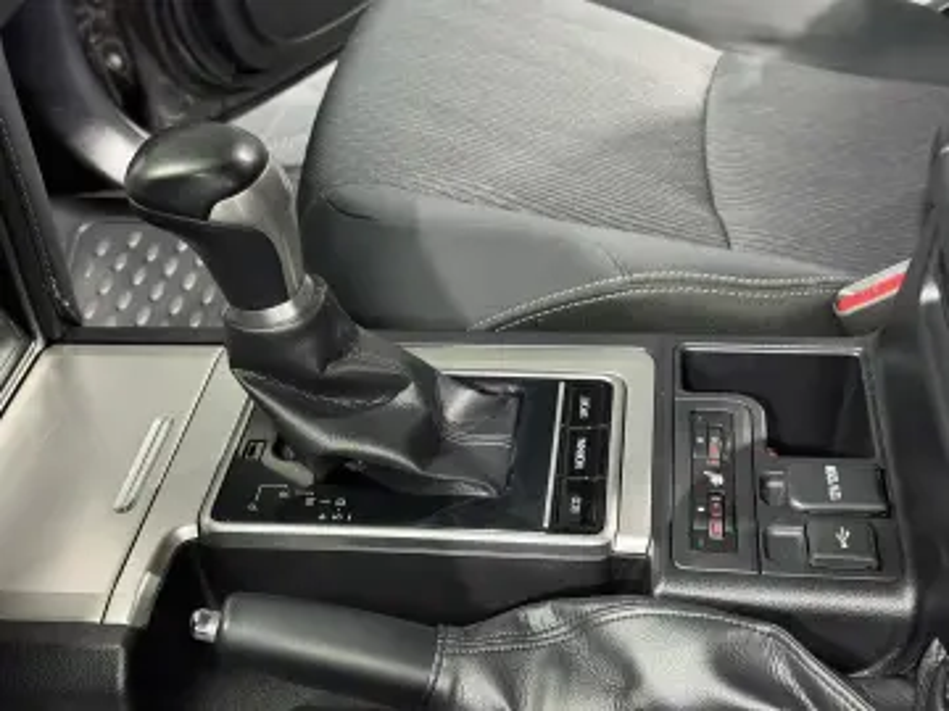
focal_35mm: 48
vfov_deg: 30.3
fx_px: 1316
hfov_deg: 39.7
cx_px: 474
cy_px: 356
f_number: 1.78
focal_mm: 6.76
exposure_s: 1/25
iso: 500
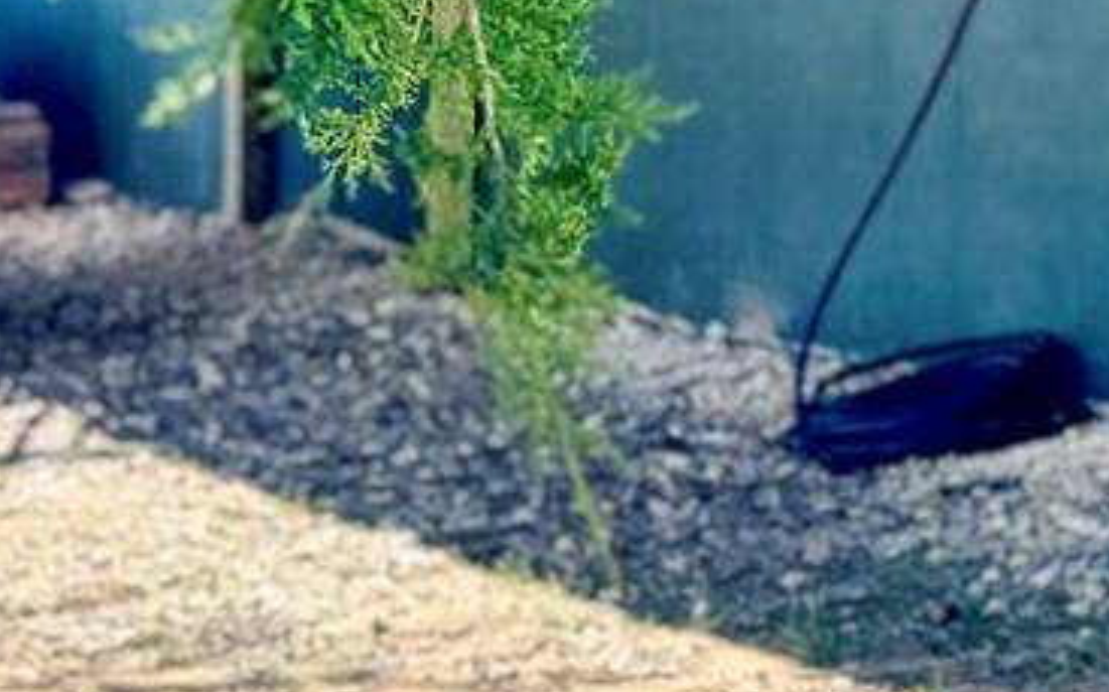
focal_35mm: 142
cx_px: 2209
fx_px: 4290
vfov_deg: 8.6
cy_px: -861
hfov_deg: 12.9
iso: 80
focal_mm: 6.76
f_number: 1.78
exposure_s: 1/876
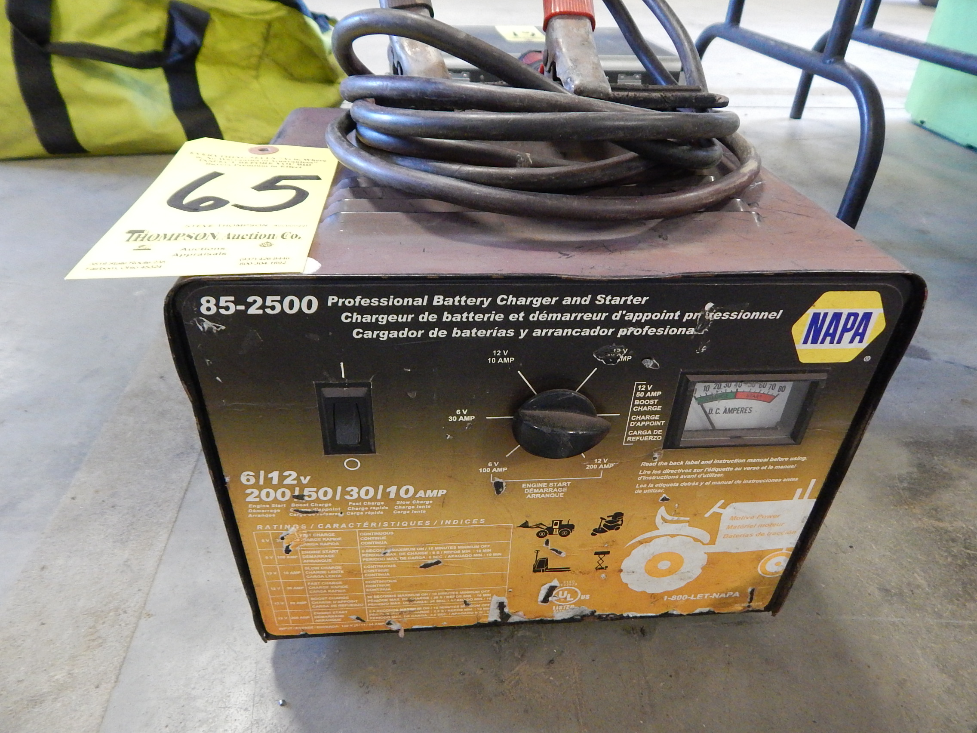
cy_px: 366
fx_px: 649
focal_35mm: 23
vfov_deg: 58.9
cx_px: 488
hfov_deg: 73.9
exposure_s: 1/10
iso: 200
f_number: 3
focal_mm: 4
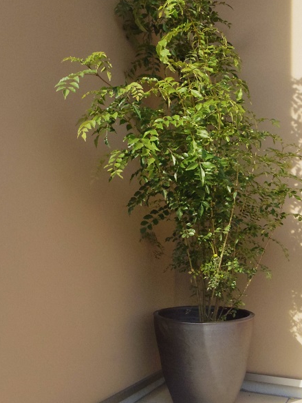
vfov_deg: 45.7
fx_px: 477
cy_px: 216
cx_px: 193
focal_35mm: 41
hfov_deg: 34.9
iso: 1000
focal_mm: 5.5
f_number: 5
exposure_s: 1/1000
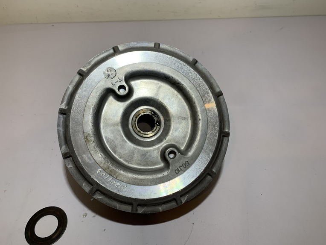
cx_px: 163
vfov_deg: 53.1
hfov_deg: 67.3
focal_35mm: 26
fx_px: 245
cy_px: 122
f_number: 1.8
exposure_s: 1/122
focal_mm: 4.25
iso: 32
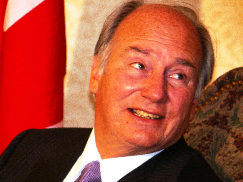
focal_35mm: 566
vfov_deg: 2.6
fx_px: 3973
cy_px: 91
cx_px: 122
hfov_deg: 3.5
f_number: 3.7
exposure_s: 1/30
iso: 100
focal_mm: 84
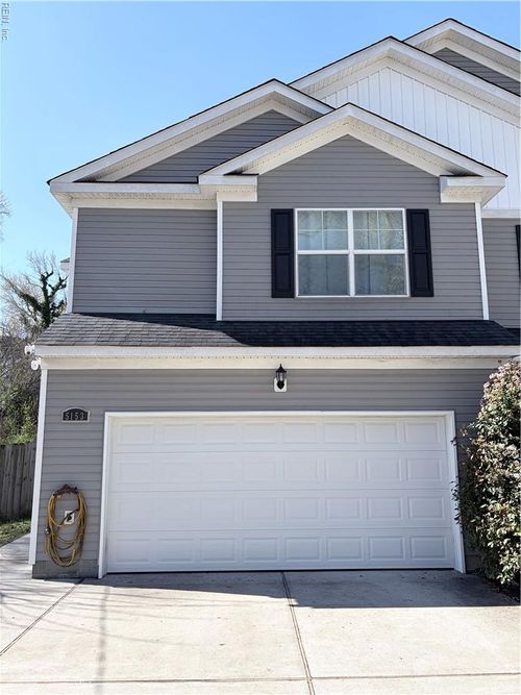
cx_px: 260
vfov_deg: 67.3
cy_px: 348
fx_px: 522
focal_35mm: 26
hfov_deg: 53.0
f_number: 1.6
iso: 50
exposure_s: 1/1667
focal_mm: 5.96
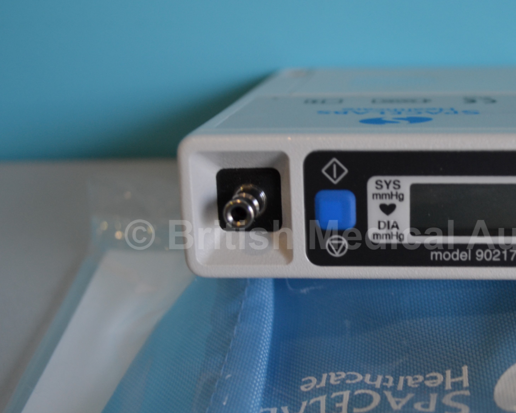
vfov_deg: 26.2
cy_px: 235
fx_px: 886
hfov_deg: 31.9
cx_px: 383
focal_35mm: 58
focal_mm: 26
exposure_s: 1/60
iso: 500
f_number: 4.2
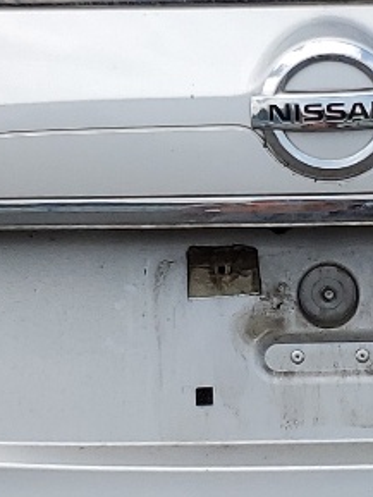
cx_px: 335
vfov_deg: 13.7
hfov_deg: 10.3
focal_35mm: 144
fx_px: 2067
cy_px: 253
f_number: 1.5
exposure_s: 1/5000
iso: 50
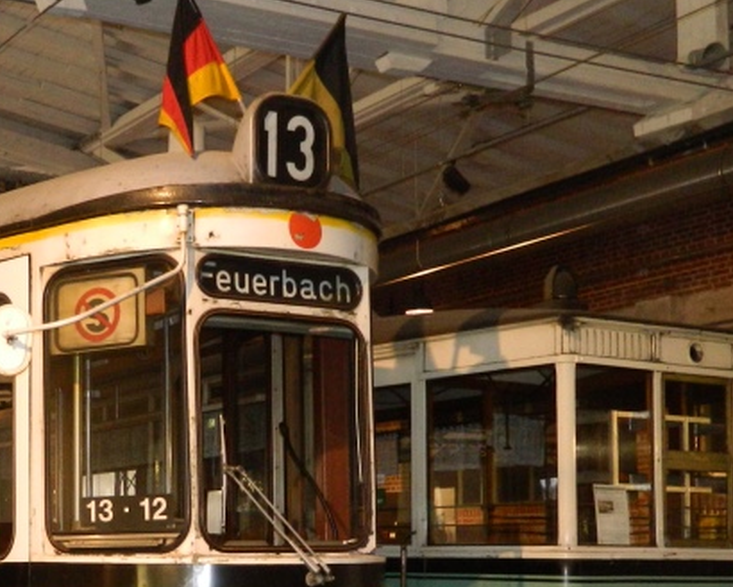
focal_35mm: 61
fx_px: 1323
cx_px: 91
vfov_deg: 24.5
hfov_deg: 29.8
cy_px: 487
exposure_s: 1/30
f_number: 3.1
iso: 280
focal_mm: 4.5
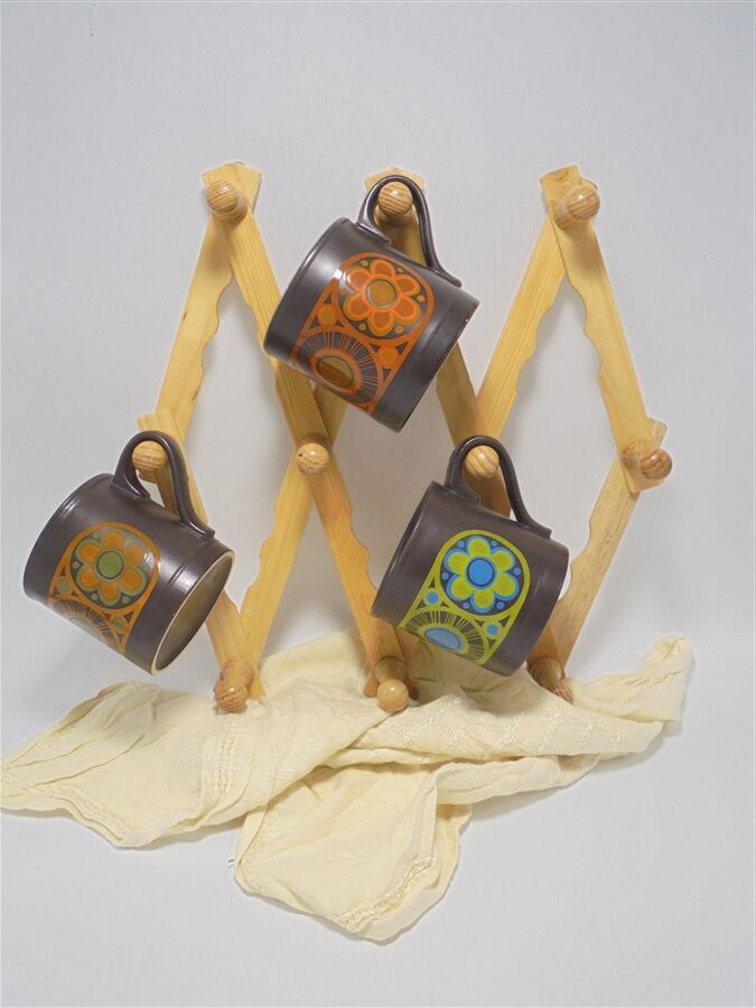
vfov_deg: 61.7
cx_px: 378
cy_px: 504
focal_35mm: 29
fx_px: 844
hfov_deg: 48.2
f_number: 3.7
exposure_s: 1/60
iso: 100
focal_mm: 5.3
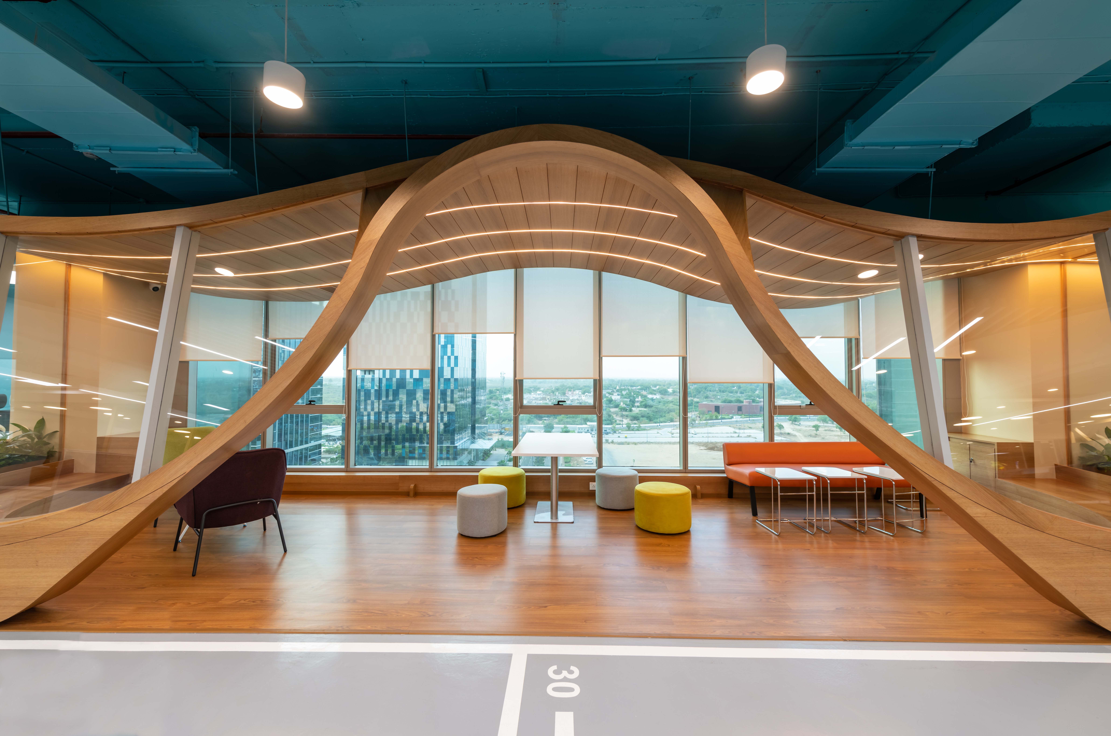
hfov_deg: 104.4
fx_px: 431
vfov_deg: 80.9
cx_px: 556
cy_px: 368
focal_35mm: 14
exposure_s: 1/2.5
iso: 64
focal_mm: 14
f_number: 14
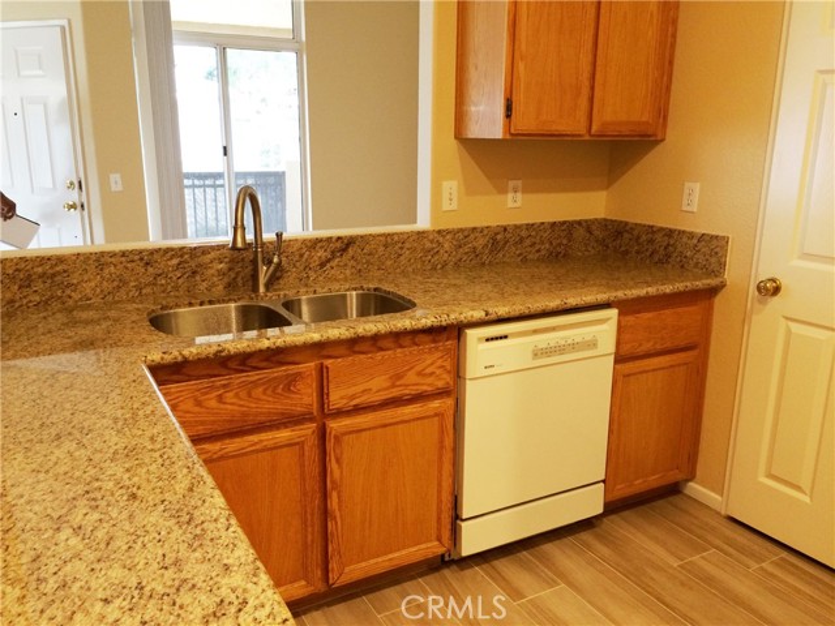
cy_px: 313
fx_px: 700
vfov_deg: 48.2
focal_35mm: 29
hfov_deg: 61.7
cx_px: 418
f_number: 2.2
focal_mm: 4.15
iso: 160
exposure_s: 1/30
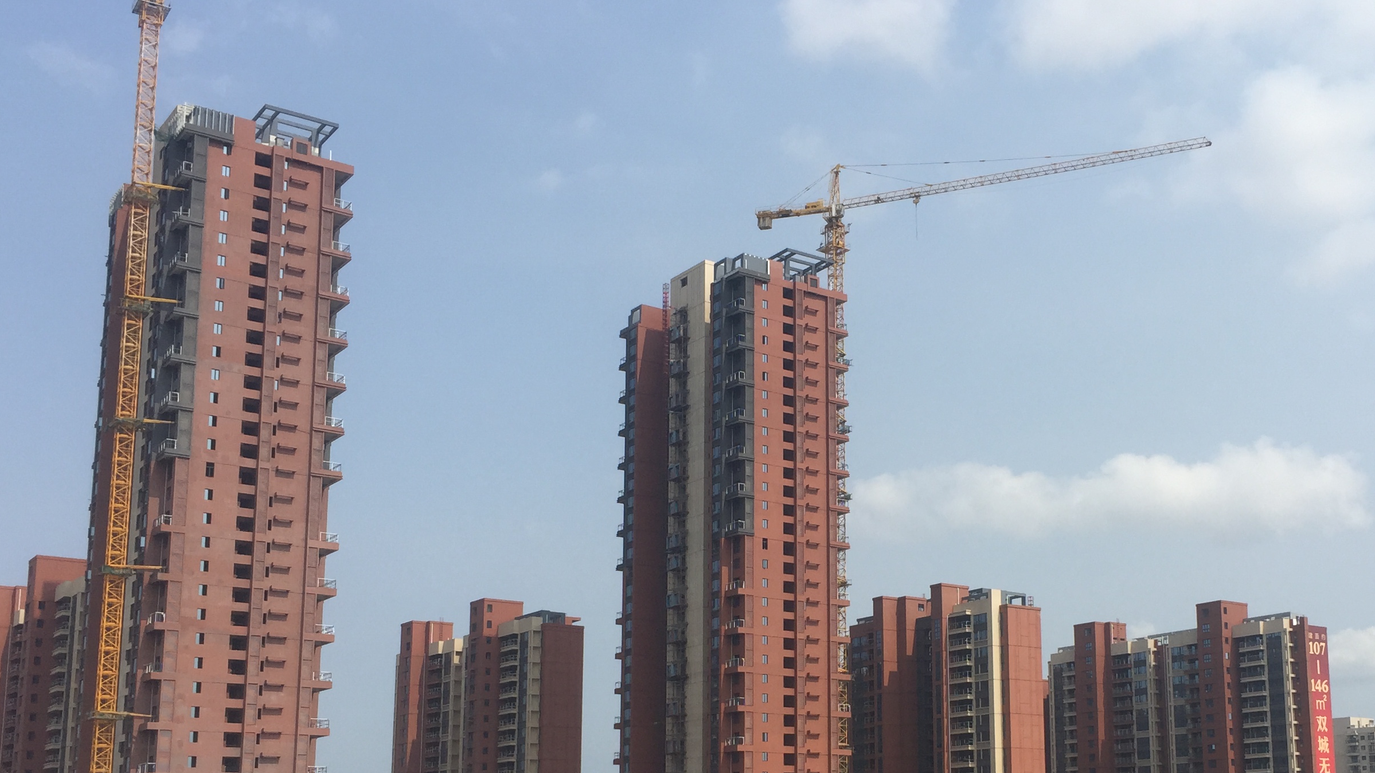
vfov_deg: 27.2
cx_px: 852
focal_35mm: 43
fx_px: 1568
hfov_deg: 47.0
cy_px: 618
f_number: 2.2
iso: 32
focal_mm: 4.15
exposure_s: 1/2475
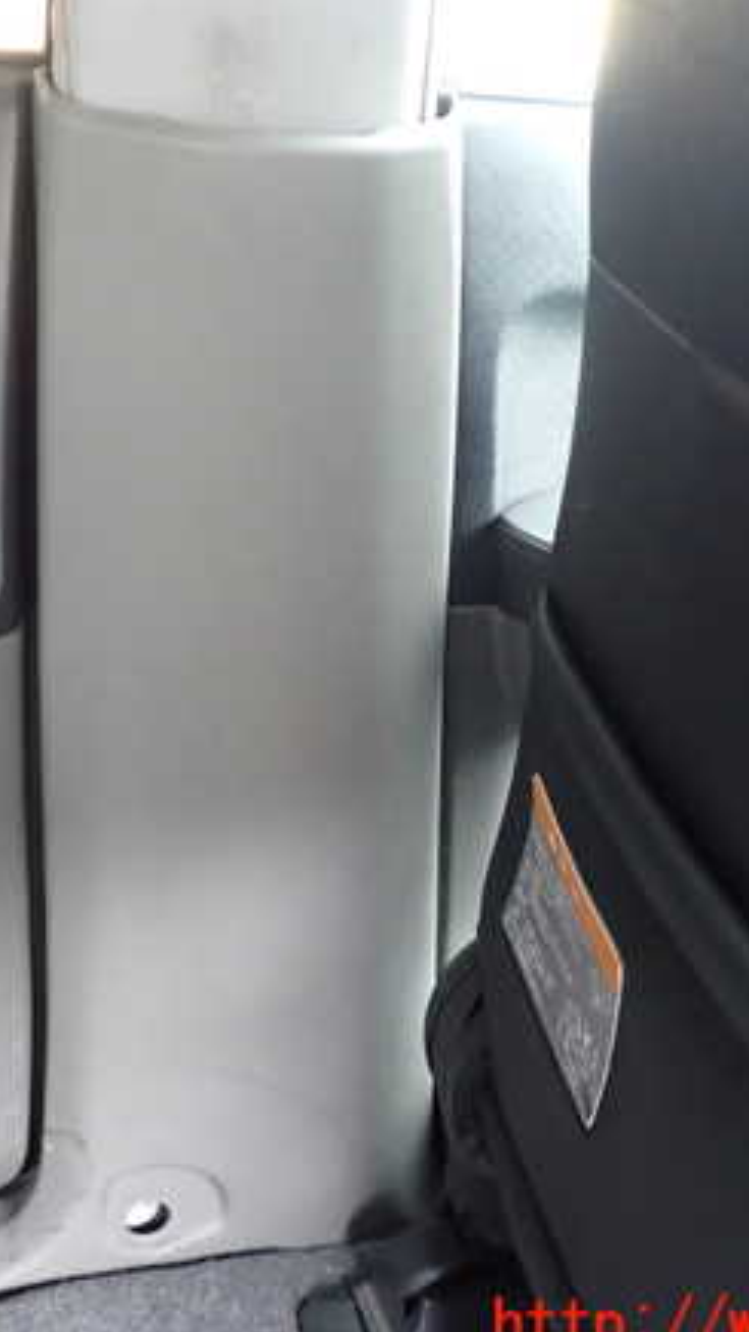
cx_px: 266
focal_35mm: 45
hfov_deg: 26.4
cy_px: 678
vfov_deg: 45.5
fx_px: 1590
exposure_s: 1/30
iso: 800
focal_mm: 5.4
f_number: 2.3
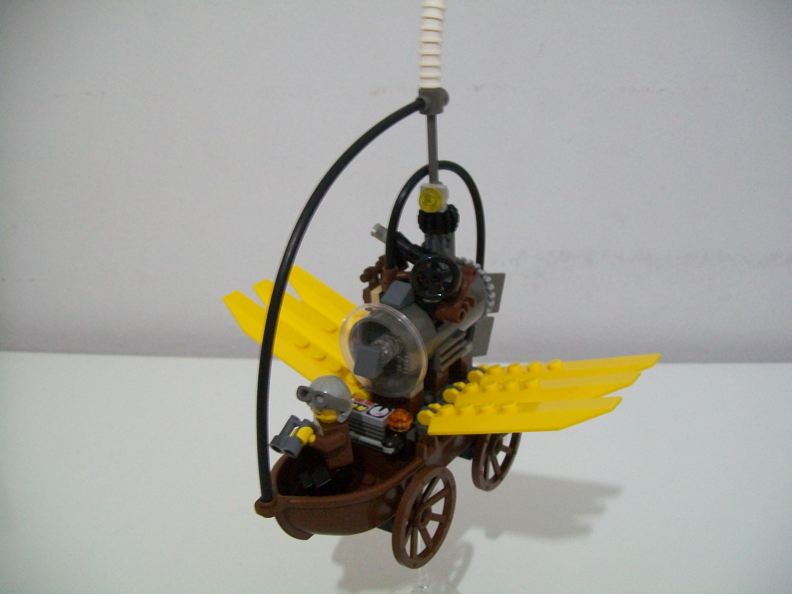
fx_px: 778
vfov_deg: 41.8
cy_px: 297
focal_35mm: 34
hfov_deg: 54.0
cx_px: 396
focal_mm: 6.1
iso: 200
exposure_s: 1/8
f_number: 2.7
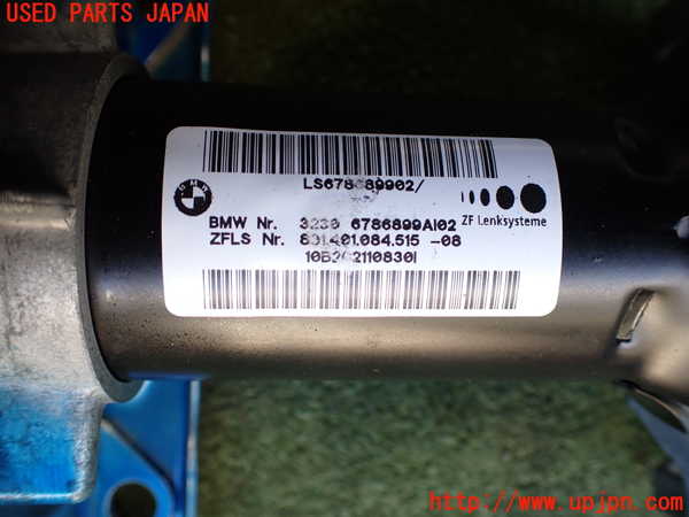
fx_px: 597
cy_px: 258
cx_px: 344
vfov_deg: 46.8
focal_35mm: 30
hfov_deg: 60.0
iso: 200
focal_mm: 5.4
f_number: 2.3
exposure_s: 1/125
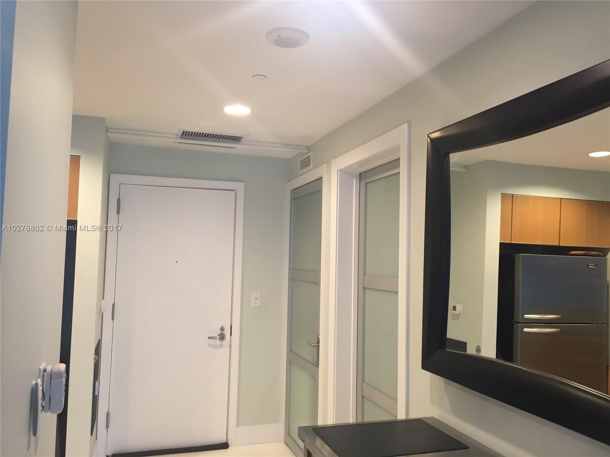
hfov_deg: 61.7
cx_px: 305
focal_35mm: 29
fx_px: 511
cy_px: 228
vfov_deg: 48.2
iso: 80
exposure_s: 1/30
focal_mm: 4.15
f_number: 2.2
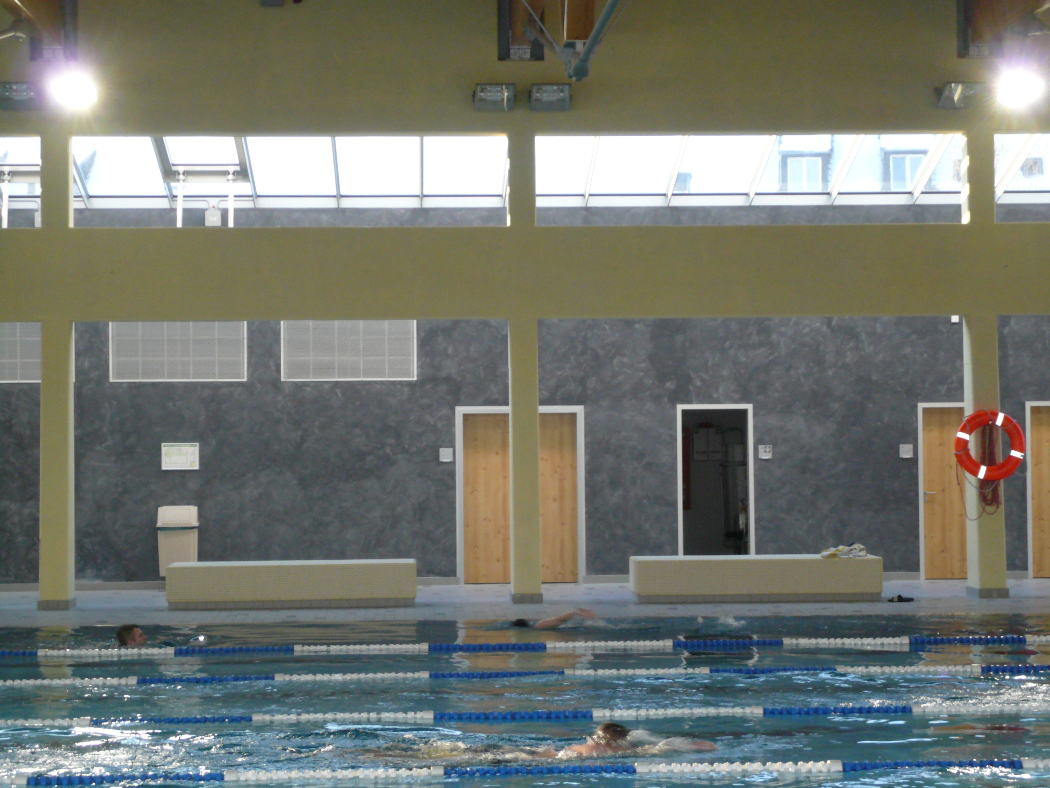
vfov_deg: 18.7
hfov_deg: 24.7
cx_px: 525
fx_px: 2396
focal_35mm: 79
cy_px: 394
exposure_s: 1/30
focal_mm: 13.2
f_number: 4.8
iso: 160
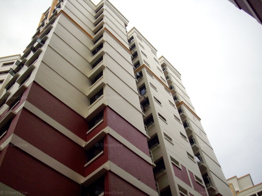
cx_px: 131
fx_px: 280
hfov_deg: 50.2
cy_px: 98
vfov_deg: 38.6
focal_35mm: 37
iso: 80
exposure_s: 1/1000
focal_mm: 6.2
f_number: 5.6
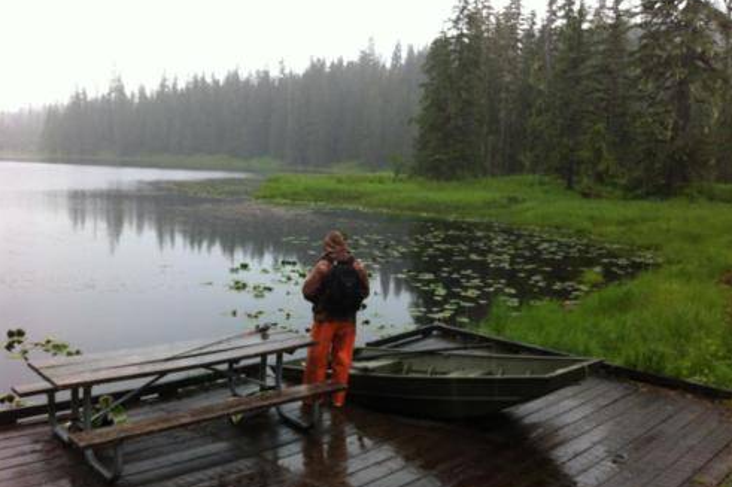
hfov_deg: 51.9
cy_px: 238
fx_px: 752
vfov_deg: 35.9
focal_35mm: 37
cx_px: 370
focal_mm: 3.85
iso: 80
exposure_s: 1/251
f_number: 2.8
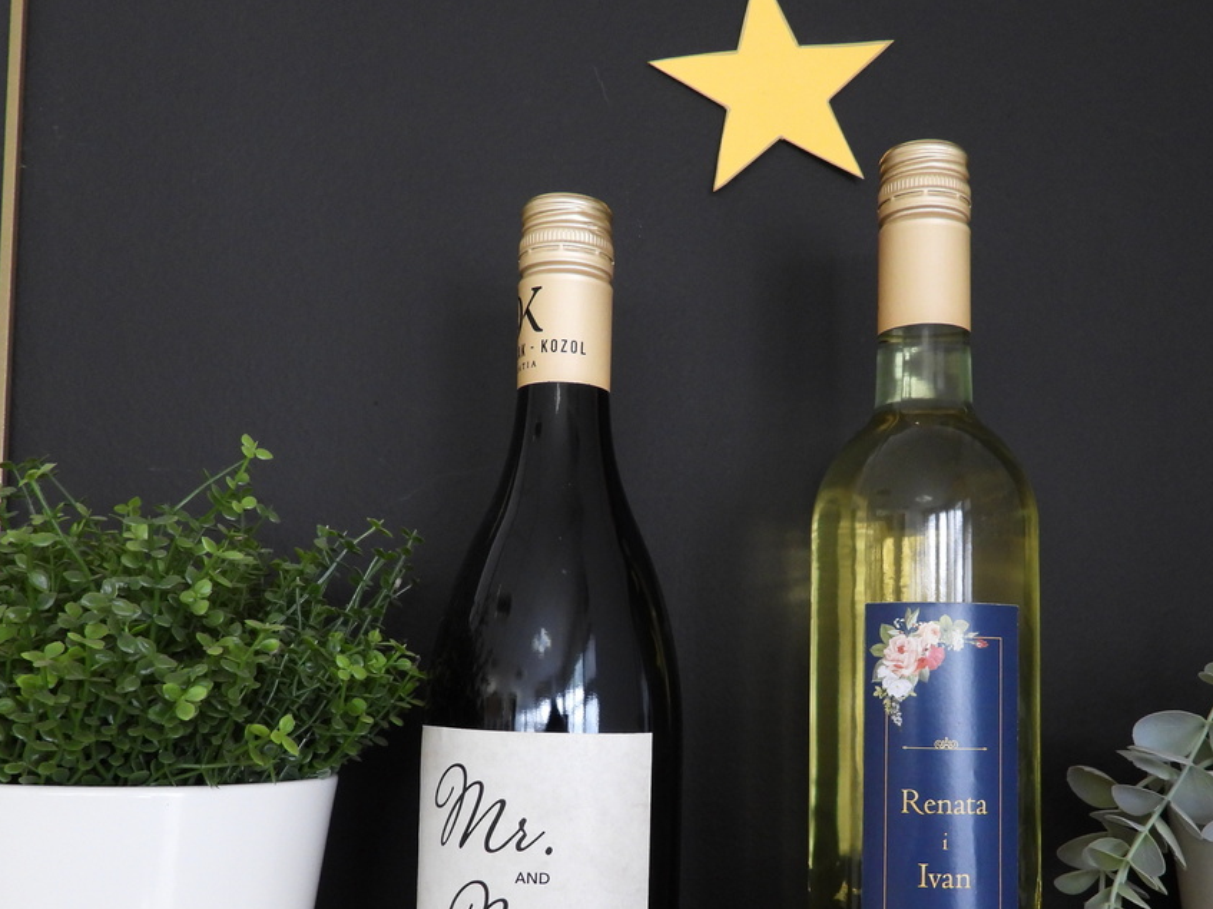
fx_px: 1191
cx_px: 712
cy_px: 620
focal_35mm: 34
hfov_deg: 53.7
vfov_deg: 41.1
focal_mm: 4.3
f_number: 2.8
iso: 320
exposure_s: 1/30
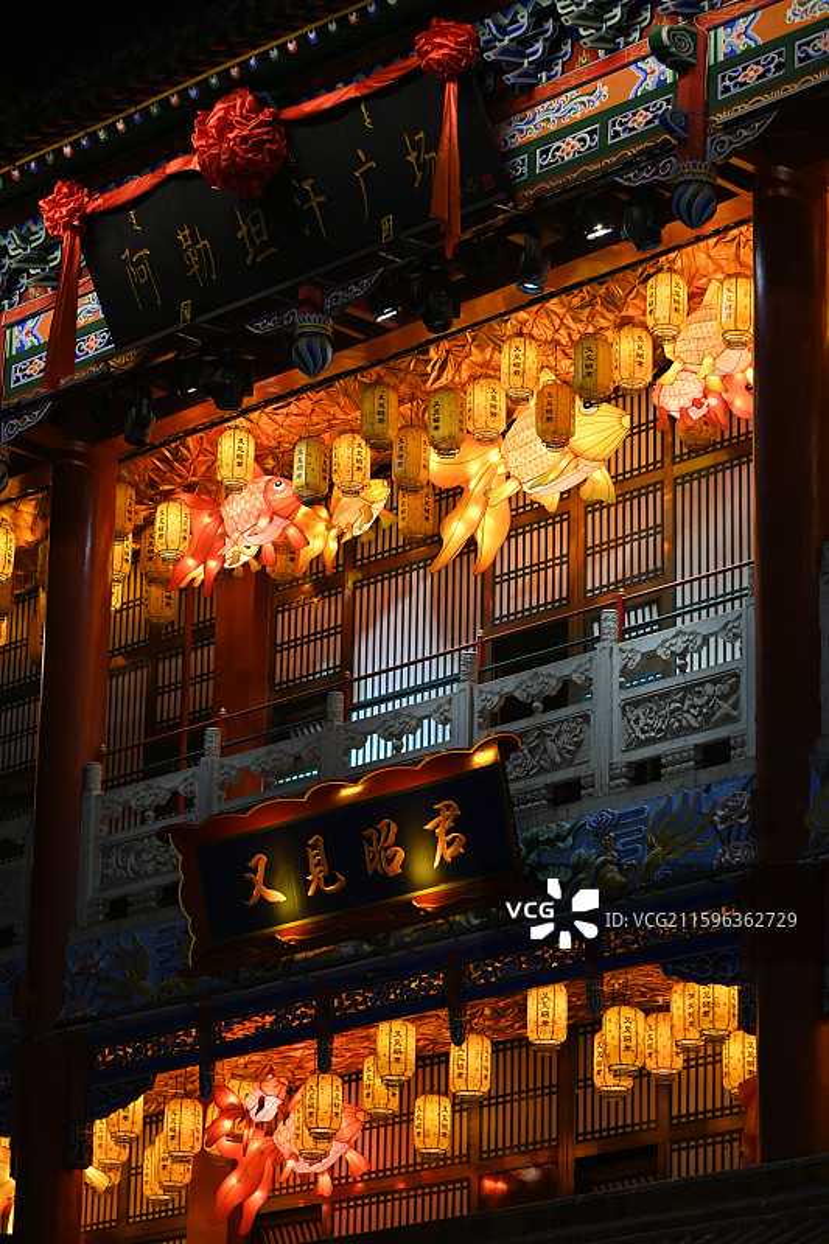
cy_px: 622
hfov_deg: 11.9
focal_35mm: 115
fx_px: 3974
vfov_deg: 17.8
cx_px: 414
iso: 100
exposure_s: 1/25
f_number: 4.5
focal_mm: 115
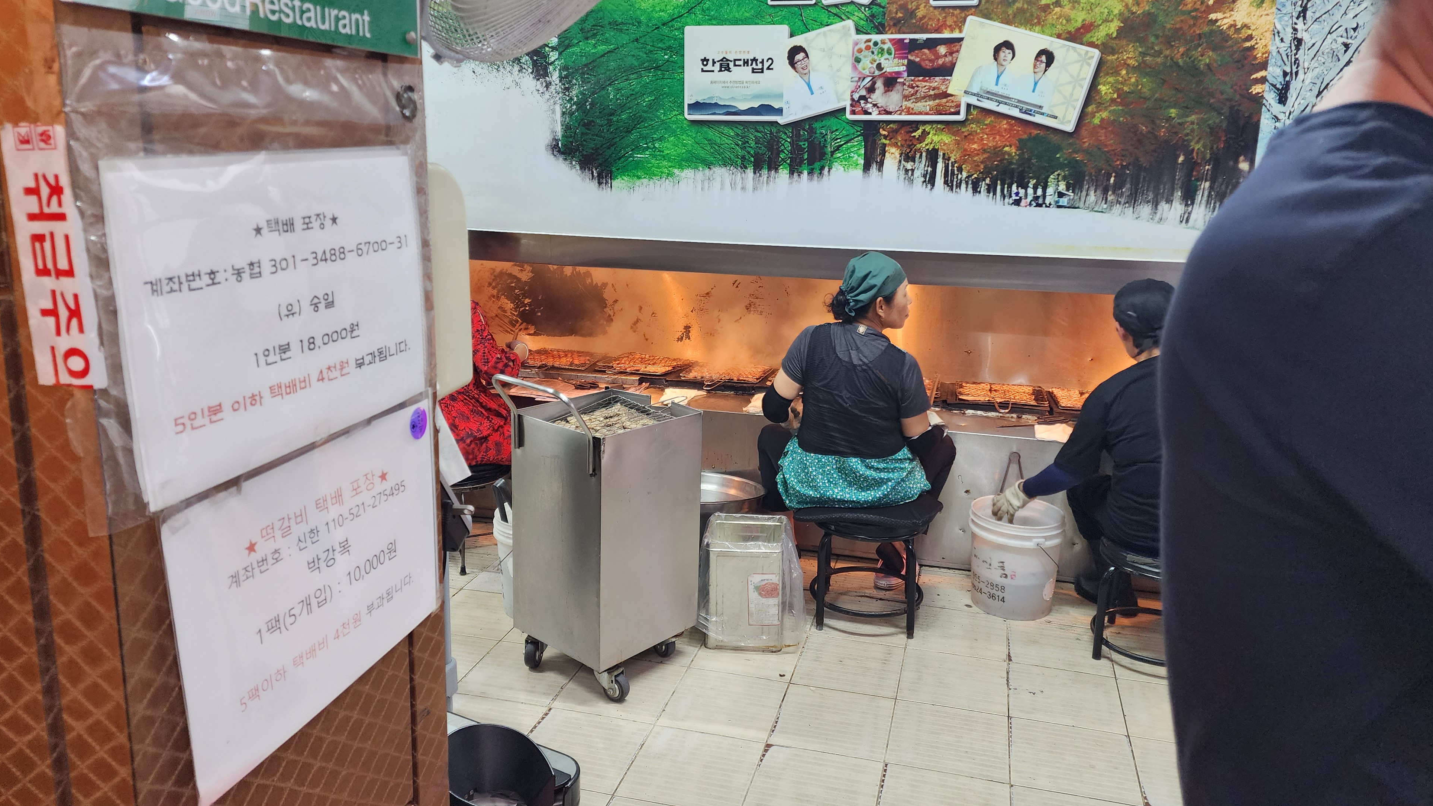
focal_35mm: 26
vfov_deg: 44.3
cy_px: 344
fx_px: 988
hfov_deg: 71.9
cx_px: 723
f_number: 1.8
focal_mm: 6.4
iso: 250
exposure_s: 1/120
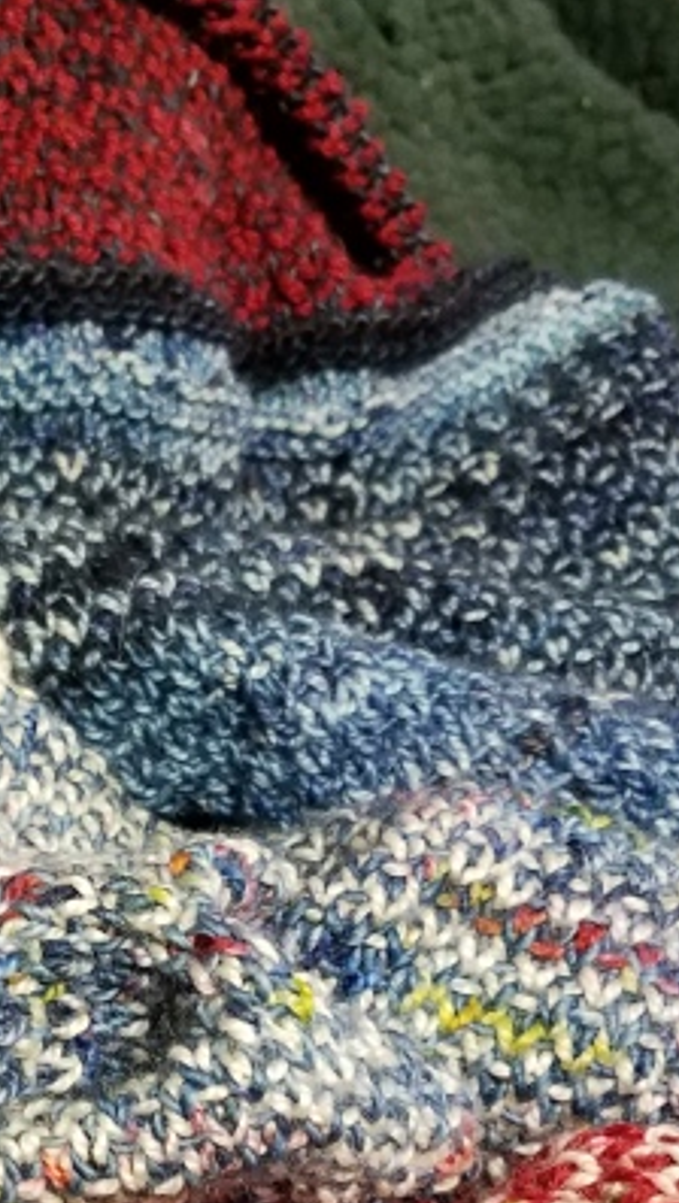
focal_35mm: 73
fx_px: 2331
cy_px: 882
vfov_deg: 28.6
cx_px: -149
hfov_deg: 15.9
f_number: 1.7
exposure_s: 1/24
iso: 200
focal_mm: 4.2
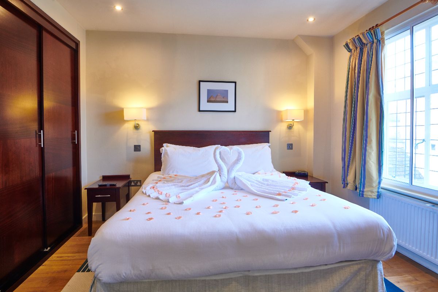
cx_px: 219
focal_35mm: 19
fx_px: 231
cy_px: 146
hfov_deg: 86.9
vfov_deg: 64.6
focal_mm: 19
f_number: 9
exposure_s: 1/15
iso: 500
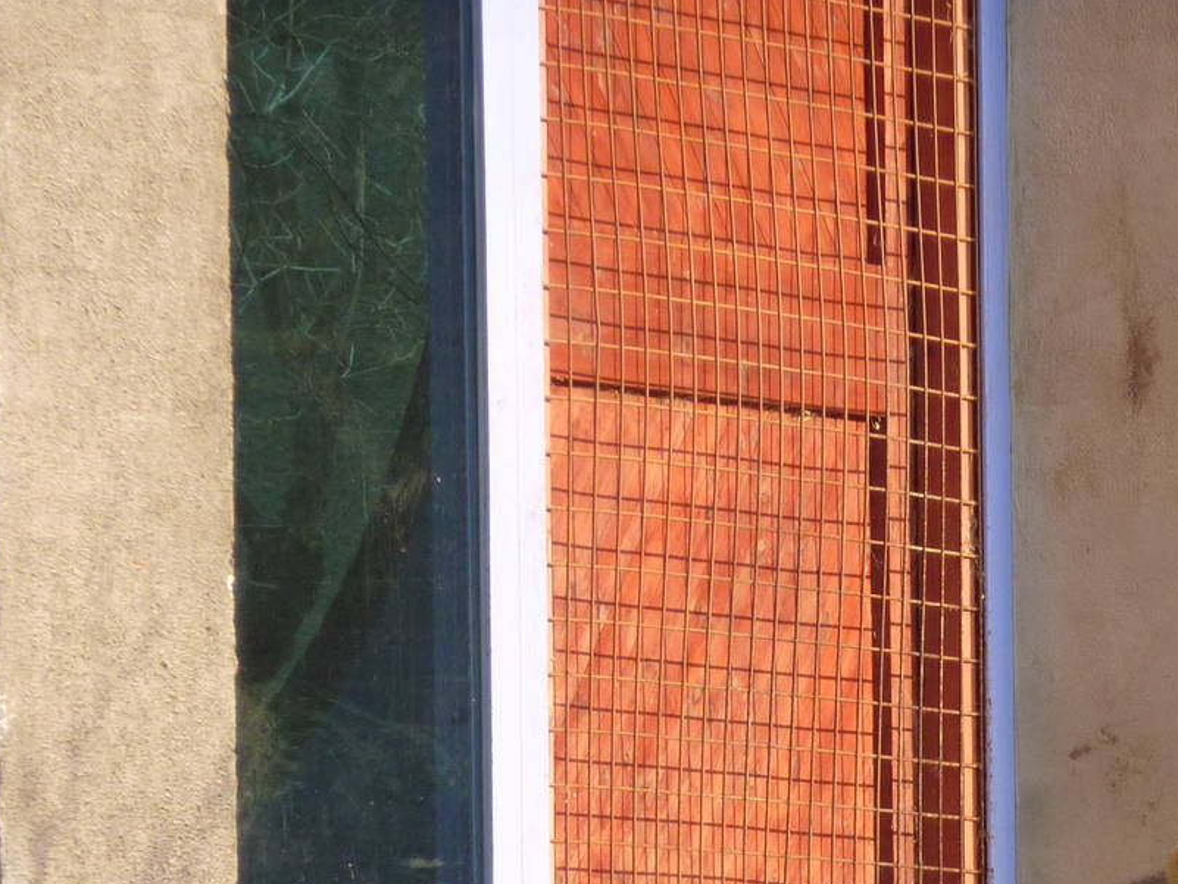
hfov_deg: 3.3
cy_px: 880
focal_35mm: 599
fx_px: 20387
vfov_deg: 2.5
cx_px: 927
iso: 160
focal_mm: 49.2
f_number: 4.9
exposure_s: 1/125
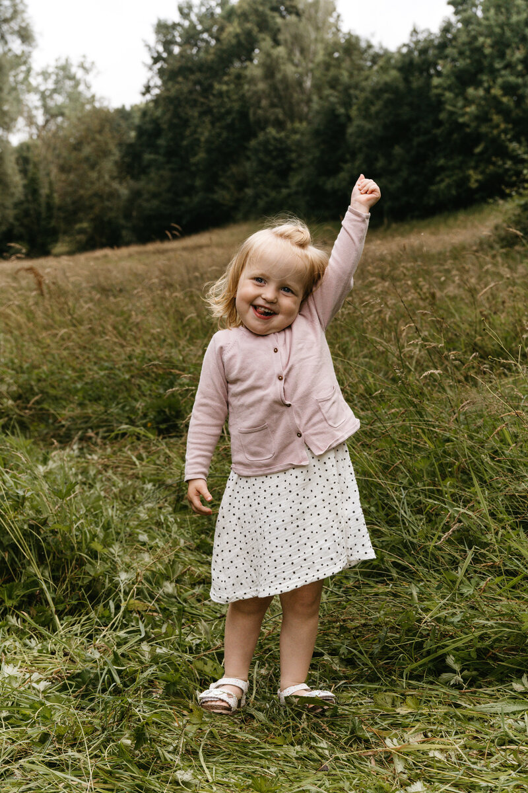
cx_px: 264
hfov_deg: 19.5
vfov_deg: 28.8
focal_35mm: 70
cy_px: 396
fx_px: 1540
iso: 640
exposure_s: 1/1000
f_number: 9
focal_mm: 70
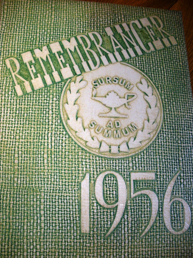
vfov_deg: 51.3
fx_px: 268
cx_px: 96
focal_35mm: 36
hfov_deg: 39.7
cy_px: 129
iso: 233
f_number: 3.5
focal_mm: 6.3
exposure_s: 1/59.8
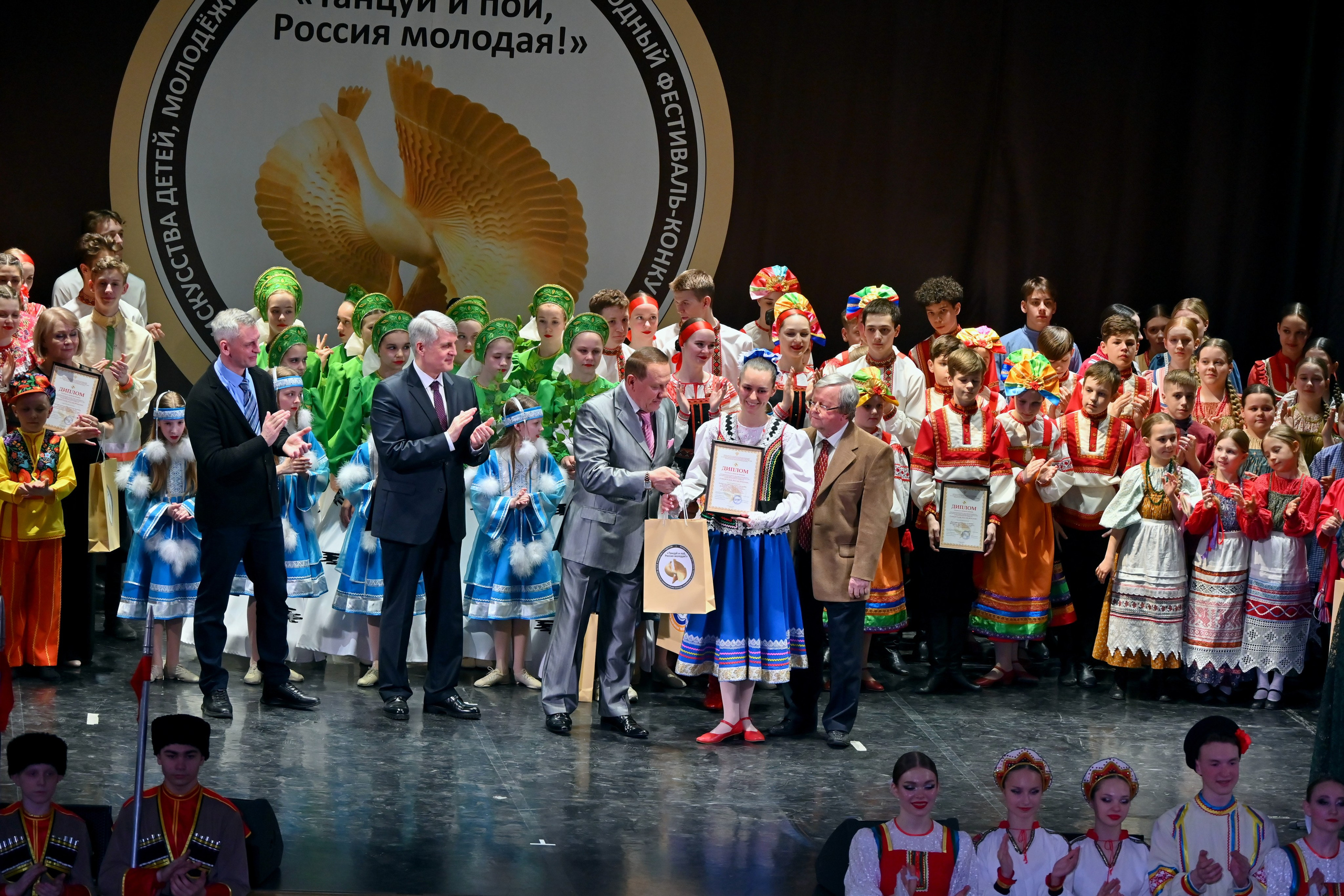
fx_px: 5208
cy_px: 448
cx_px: 672
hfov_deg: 14.7
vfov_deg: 9.8
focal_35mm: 140
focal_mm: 93
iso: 800
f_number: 5.6
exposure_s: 1/180
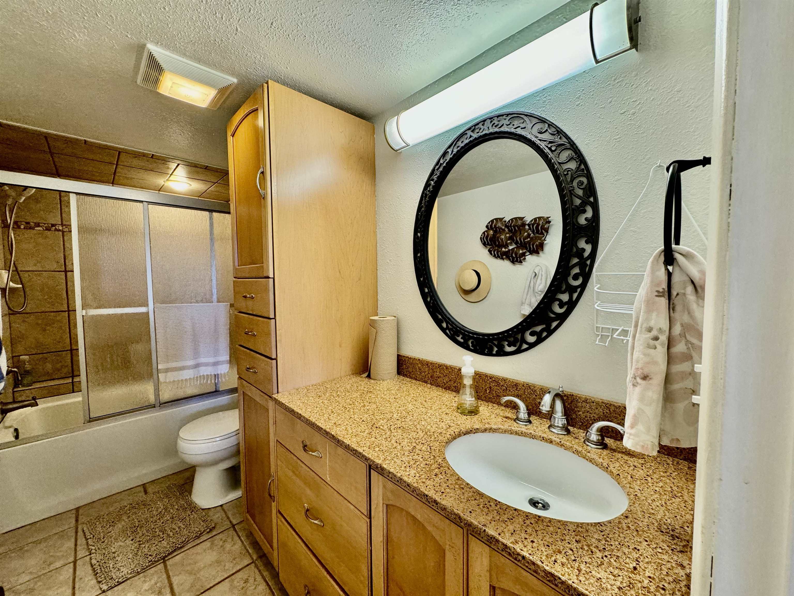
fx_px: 321
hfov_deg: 102.1
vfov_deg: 85.7
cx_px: 397
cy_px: 298
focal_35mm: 14
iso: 250
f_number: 2.2
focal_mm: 2.22
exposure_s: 1/120
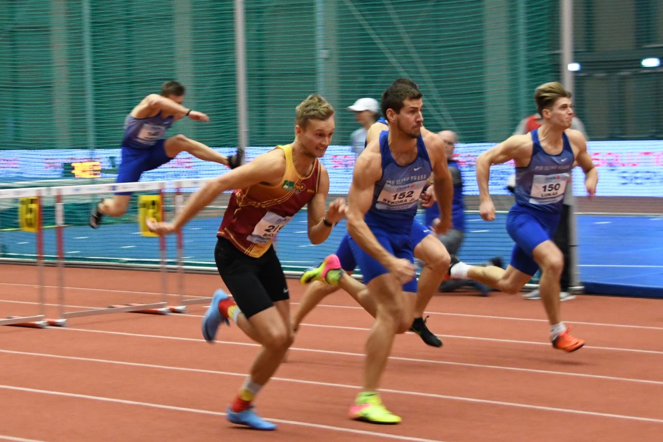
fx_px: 1160
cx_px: 332
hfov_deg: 31.9
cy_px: 221
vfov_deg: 21.6
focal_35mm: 63
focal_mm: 42
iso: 3200
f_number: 4.5
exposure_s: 1/200
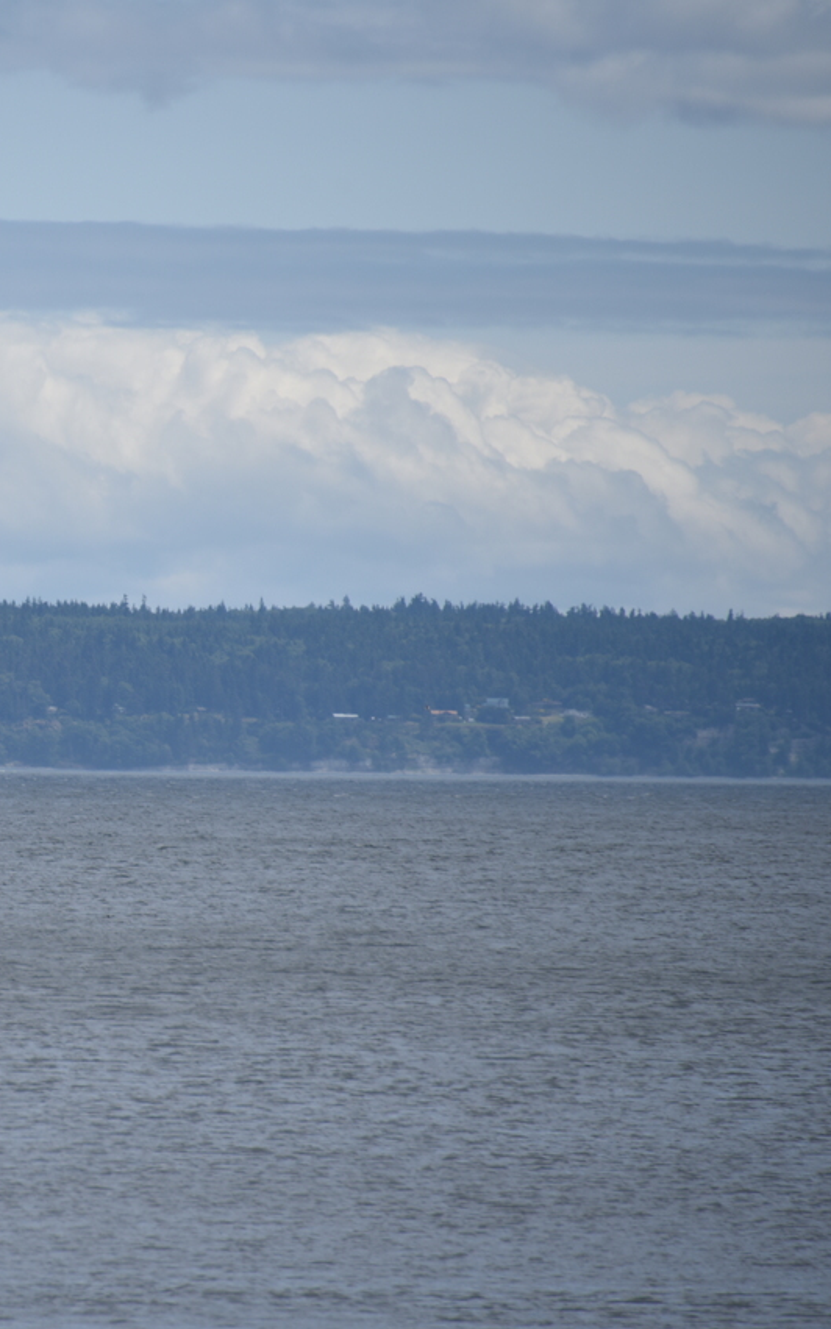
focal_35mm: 460
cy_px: 664
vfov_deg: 4.6
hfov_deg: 2.9
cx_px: -98
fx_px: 16666
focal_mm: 300
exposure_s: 1/640
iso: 100
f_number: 7.1
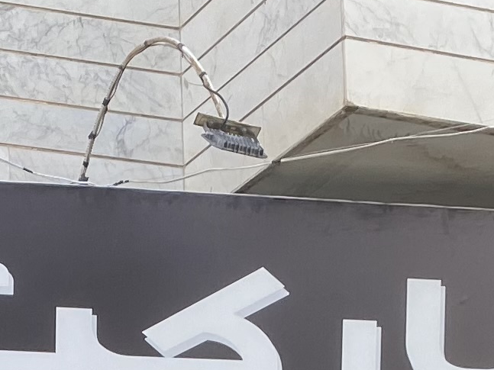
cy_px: 959
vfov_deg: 8.2
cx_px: 86
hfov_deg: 12.1
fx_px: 2311
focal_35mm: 162
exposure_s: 1/198
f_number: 1.8
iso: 32
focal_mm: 4.25
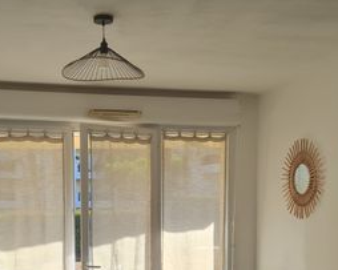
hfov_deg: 31.4
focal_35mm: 60
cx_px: 134
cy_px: 266
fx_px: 600
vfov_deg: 24.3
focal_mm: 5.4
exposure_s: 1/425
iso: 50
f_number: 1.8
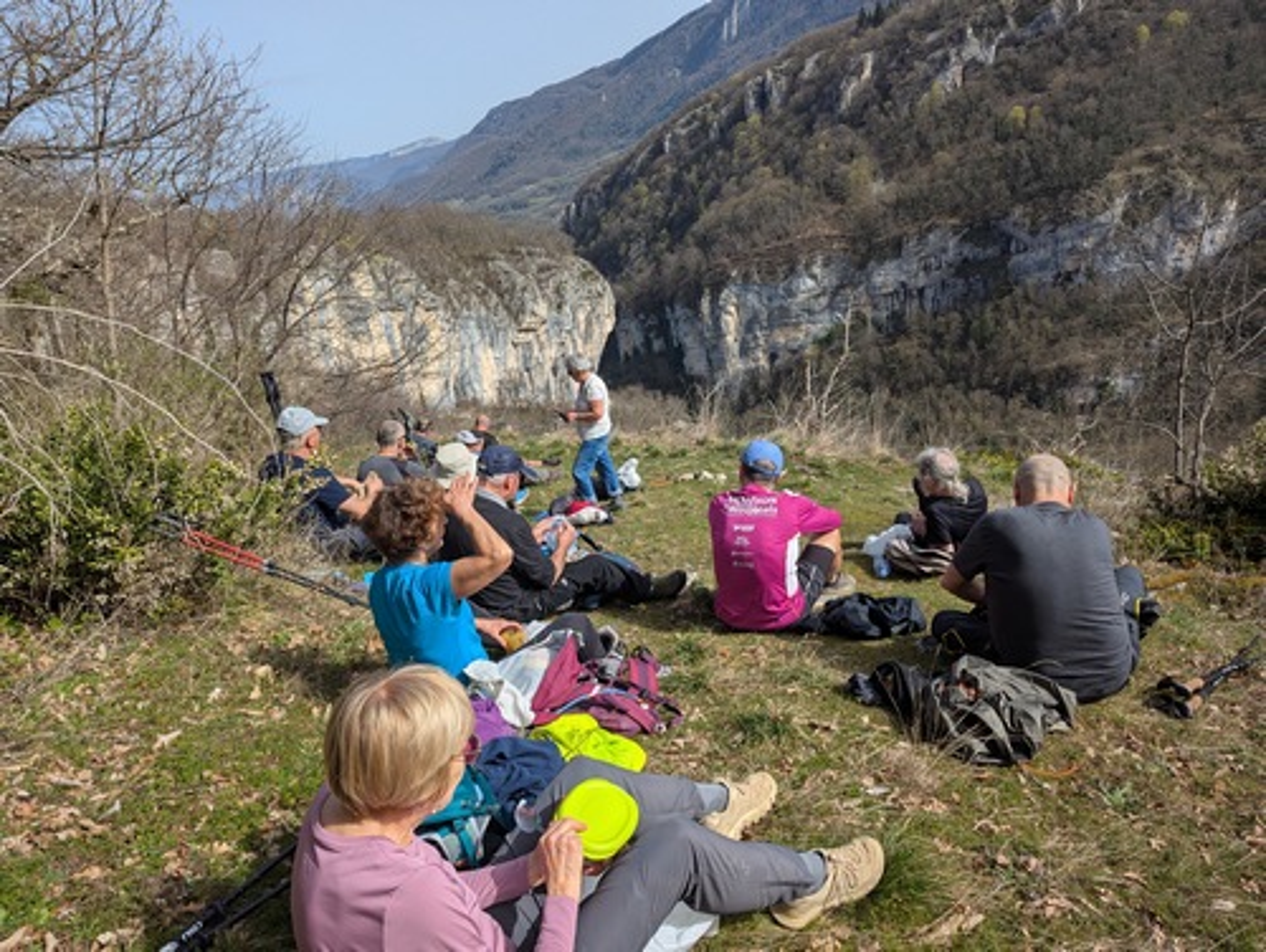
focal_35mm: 24
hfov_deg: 71.5
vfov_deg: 56.9
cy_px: 476
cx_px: 633
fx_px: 879
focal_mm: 6.81
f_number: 1.85
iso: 41
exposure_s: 1/1664
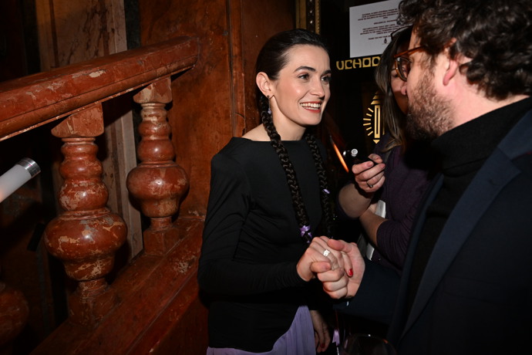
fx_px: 362
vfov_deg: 52.2
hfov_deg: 72.6
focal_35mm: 24
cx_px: 266
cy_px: 178
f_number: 5
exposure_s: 1/125
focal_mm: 24.5
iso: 2500
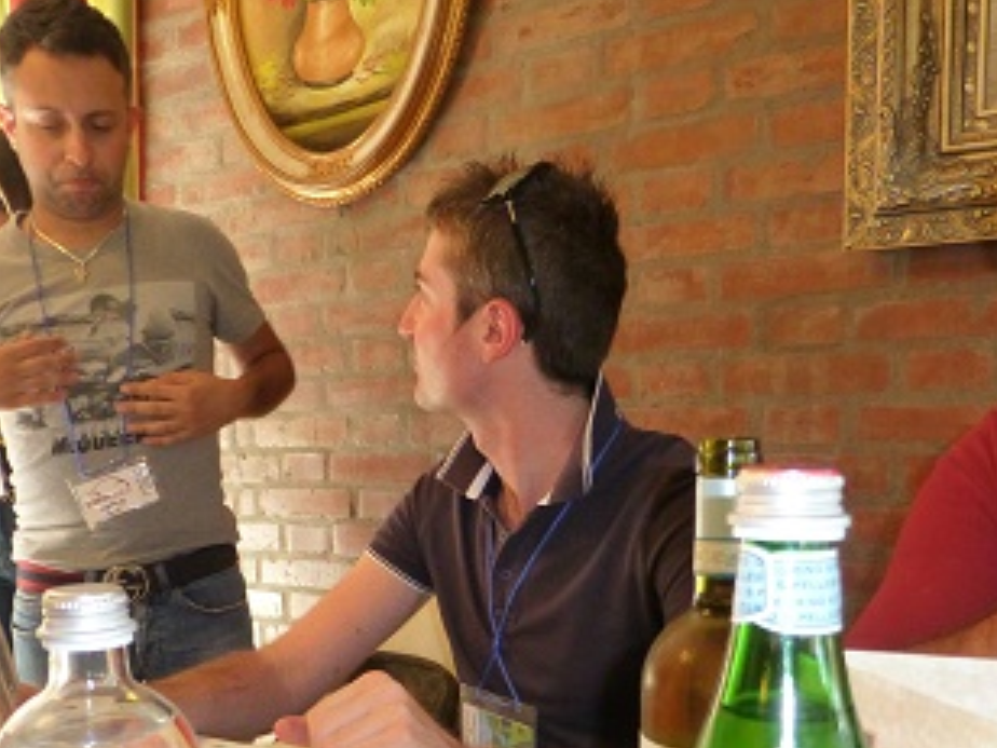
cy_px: 578
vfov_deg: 35.8
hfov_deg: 47.8
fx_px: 1123
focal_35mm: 39
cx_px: 476
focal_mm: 4.3
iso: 320
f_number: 3.3
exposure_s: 1/60
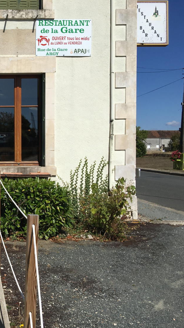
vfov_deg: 47.4
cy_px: 164
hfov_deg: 25.2
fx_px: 373
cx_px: -31
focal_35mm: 43
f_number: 2.2
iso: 25
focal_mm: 4.15
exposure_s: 1/4049
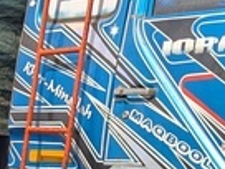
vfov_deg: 9.2
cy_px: 429
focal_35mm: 141
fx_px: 916
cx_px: -113
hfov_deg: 13.2
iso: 36
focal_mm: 6.81
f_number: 1.85
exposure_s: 1/1550
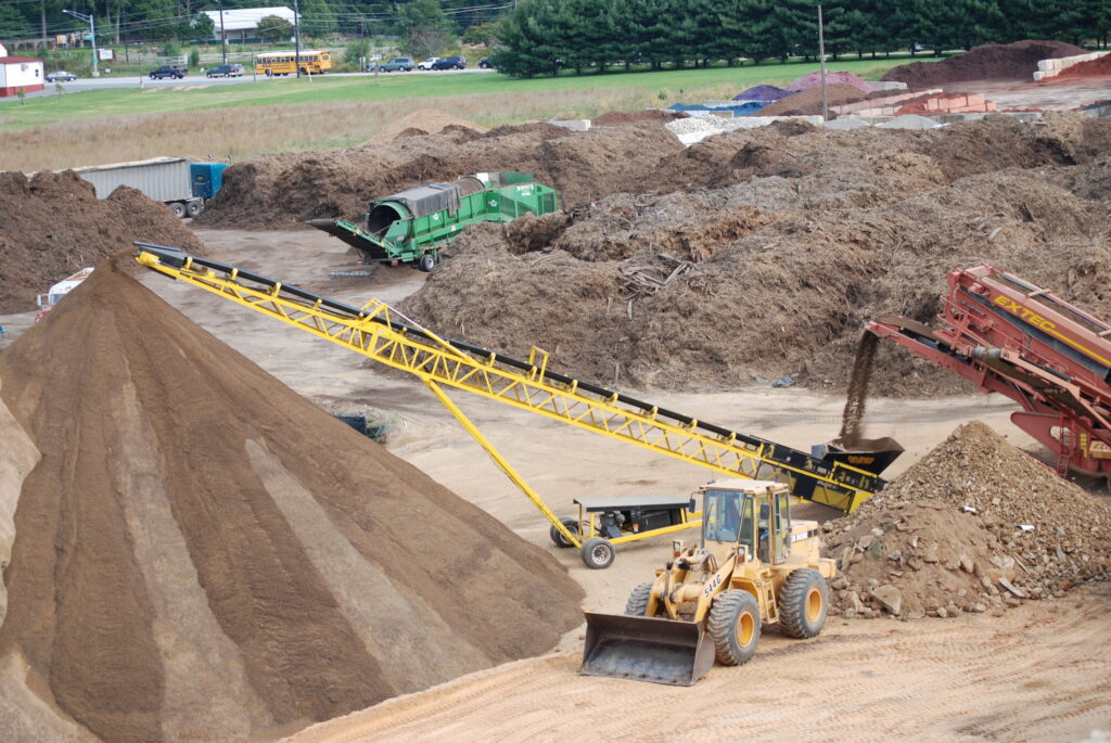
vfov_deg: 16.6
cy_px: 372
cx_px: 556
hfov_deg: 24.6
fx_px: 2549
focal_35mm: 82
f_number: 6.3
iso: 100
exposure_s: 1/160
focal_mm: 55
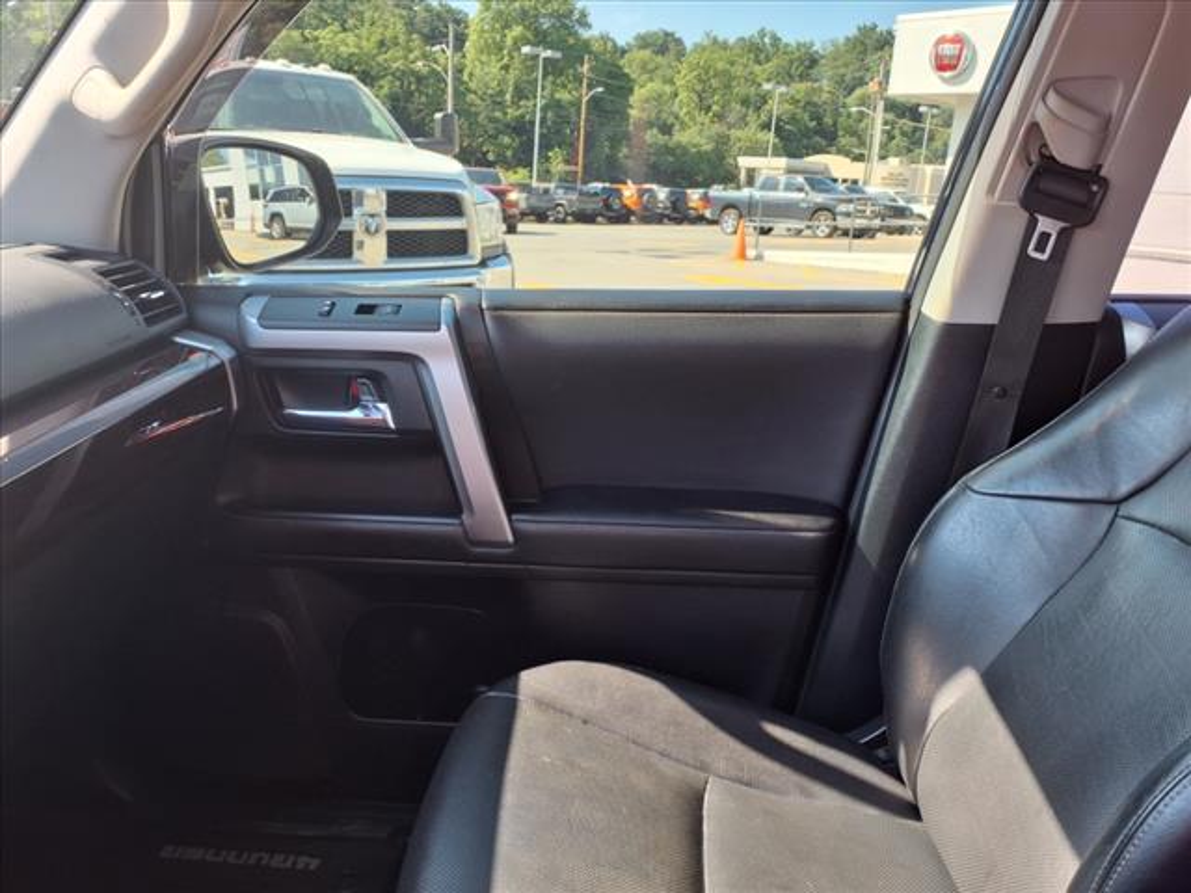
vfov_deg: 51.4
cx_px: 596
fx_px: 929
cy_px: 446
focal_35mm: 27
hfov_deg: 65.3
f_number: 1.9
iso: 40
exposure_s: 1/143
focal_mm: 3.58
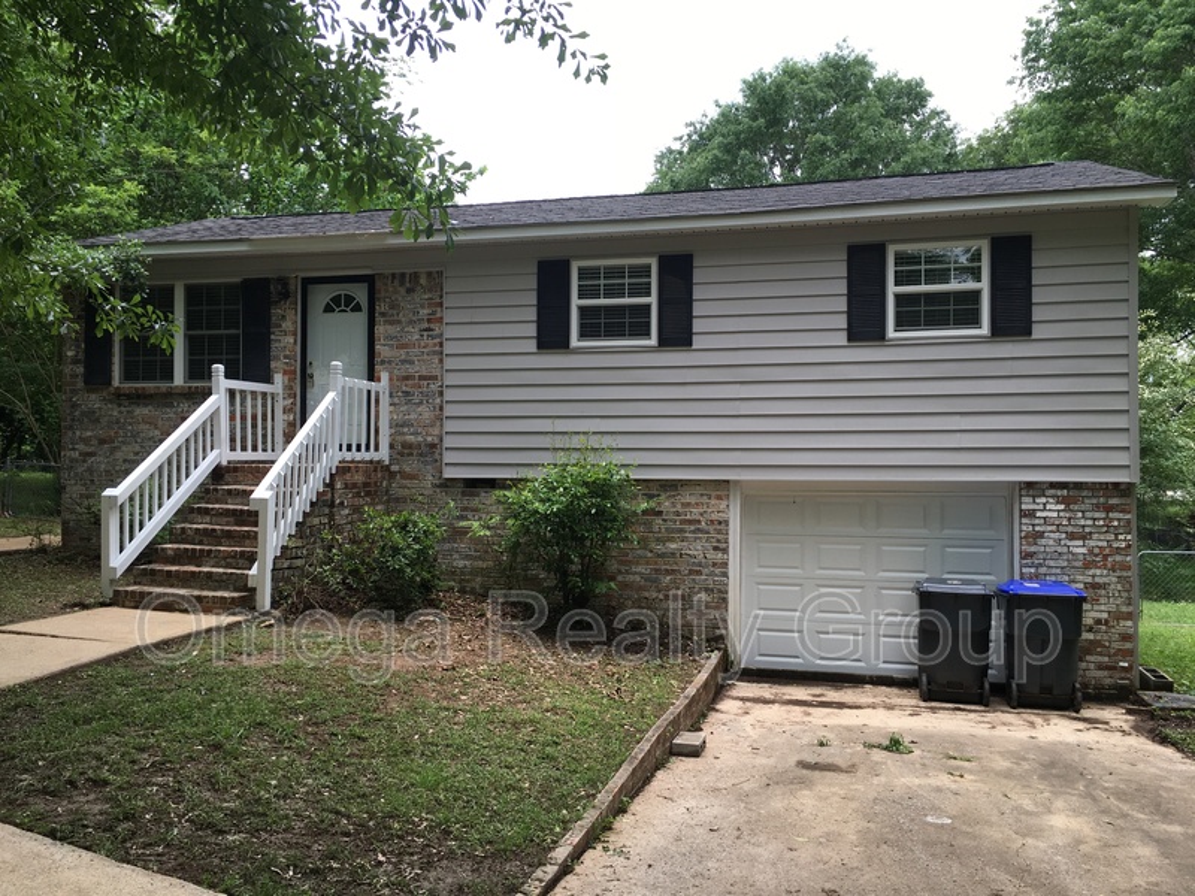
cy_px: 448
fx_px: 1001
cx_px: 598
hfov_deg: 61.7
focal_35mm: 29
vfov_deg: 48.2
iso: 25
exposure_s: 1/255
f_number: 2.2
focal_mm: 4.15
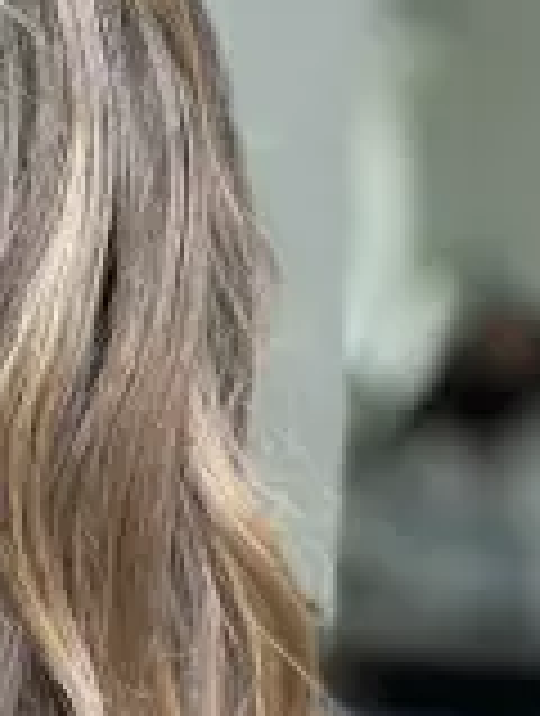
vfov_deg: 9.2
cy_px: 745
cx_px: -234
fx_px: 4433
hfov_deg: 6.9
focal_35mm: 214
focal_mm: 7.5
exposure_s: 1/40
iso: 200
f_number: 2.2
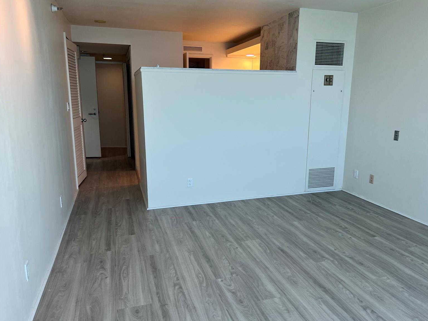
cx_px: 219
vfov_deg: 51.4
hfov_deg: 65.3
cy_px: 164
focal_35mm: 27
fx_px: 334
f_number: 1.5
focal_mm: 5.7
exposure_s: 1/121
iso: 64
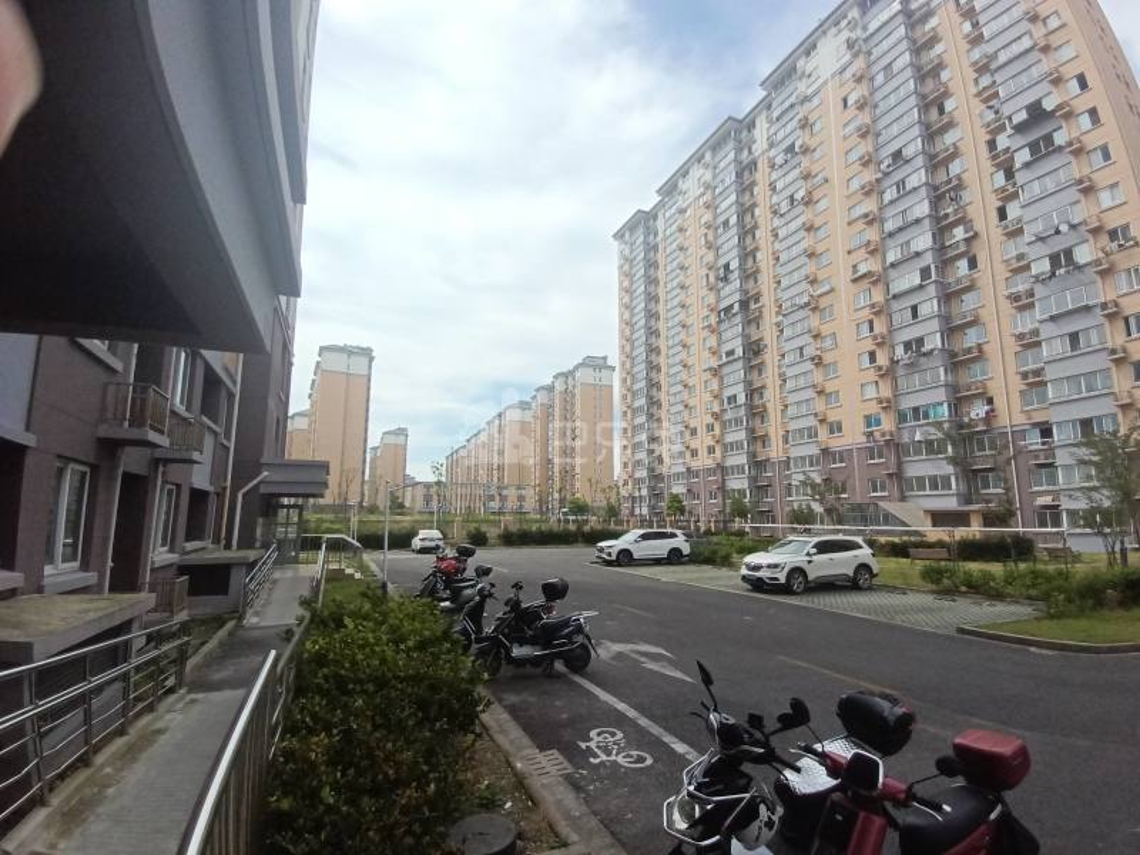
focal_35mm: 17
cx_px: 570
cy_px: 428
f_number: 2.4
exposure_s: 1/1202
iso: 111
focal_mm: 1.78
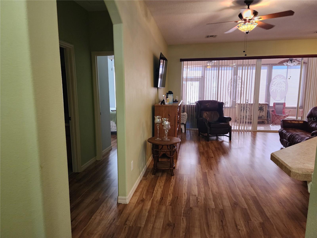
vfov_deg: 58.9
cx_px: 158
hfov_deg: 73.9
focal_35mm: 23
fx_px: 211
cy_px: 119
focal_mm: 6.4
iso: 400
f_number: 1.8
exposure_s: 1/120
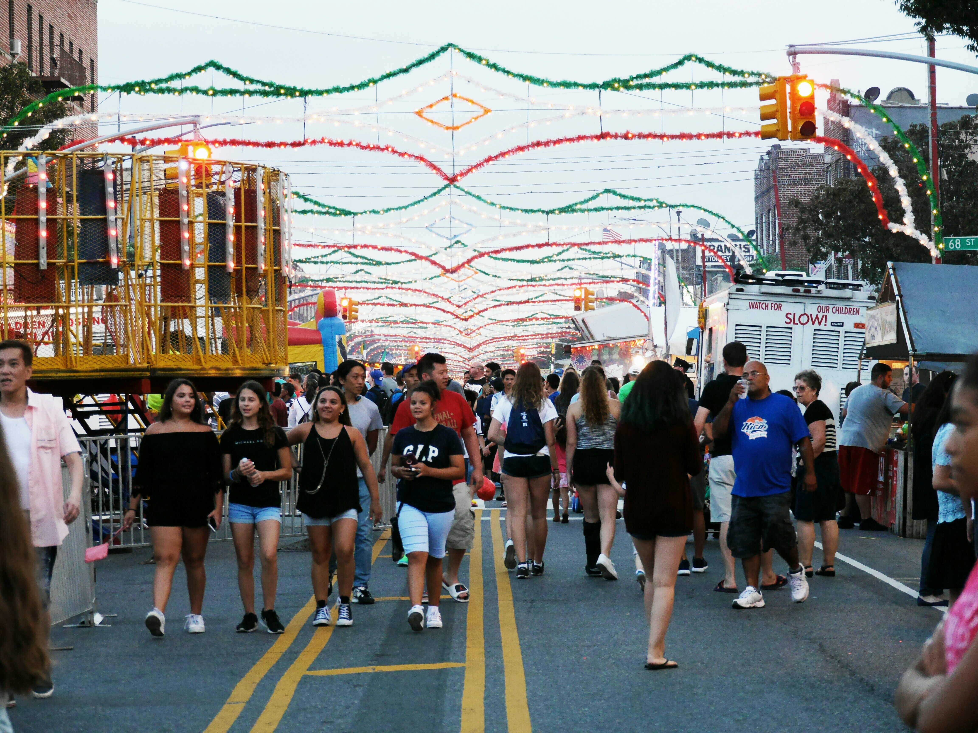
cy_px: 366
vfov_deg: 11.6
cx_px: 489
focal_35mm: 128
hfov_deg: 15.4
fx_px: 3616
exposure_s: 1/125
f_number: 5.7
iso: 1600
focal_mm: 64
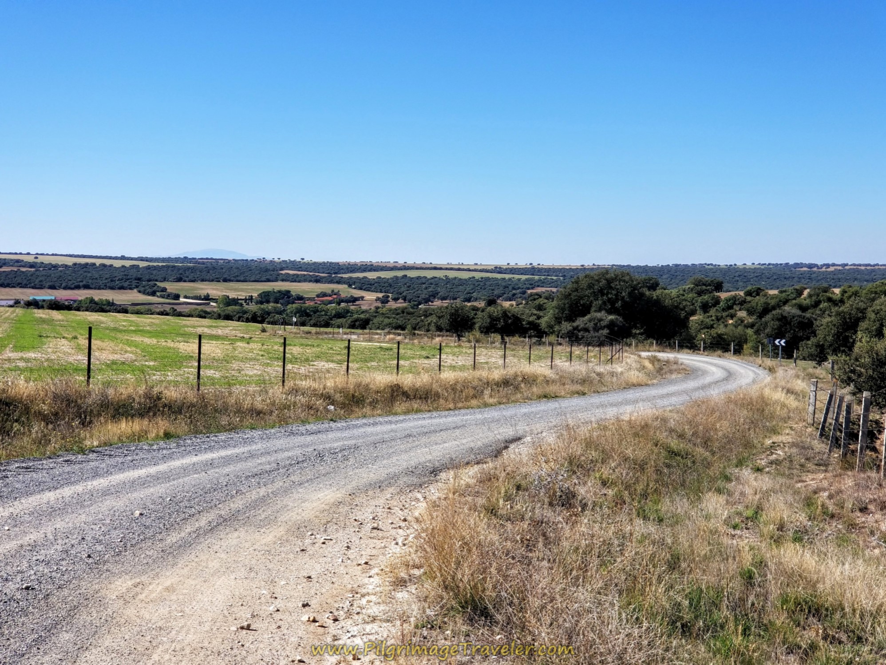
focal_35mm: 52
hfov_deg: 36.8
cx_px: 443
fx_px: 1331
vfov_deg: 28.0
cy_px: 332
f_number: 2.4
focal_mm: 6
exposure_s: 1/971
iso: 25
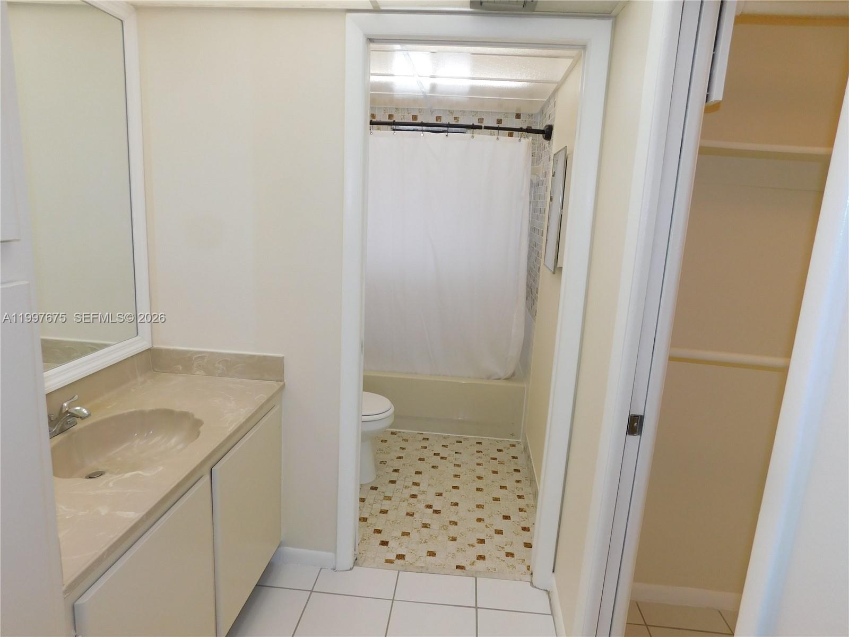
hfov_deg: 73.9
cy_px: 318
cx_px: 424
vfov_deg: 58.9
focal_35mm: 23
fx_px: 564
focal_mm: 4
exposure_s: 1/30
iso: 125
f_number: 3
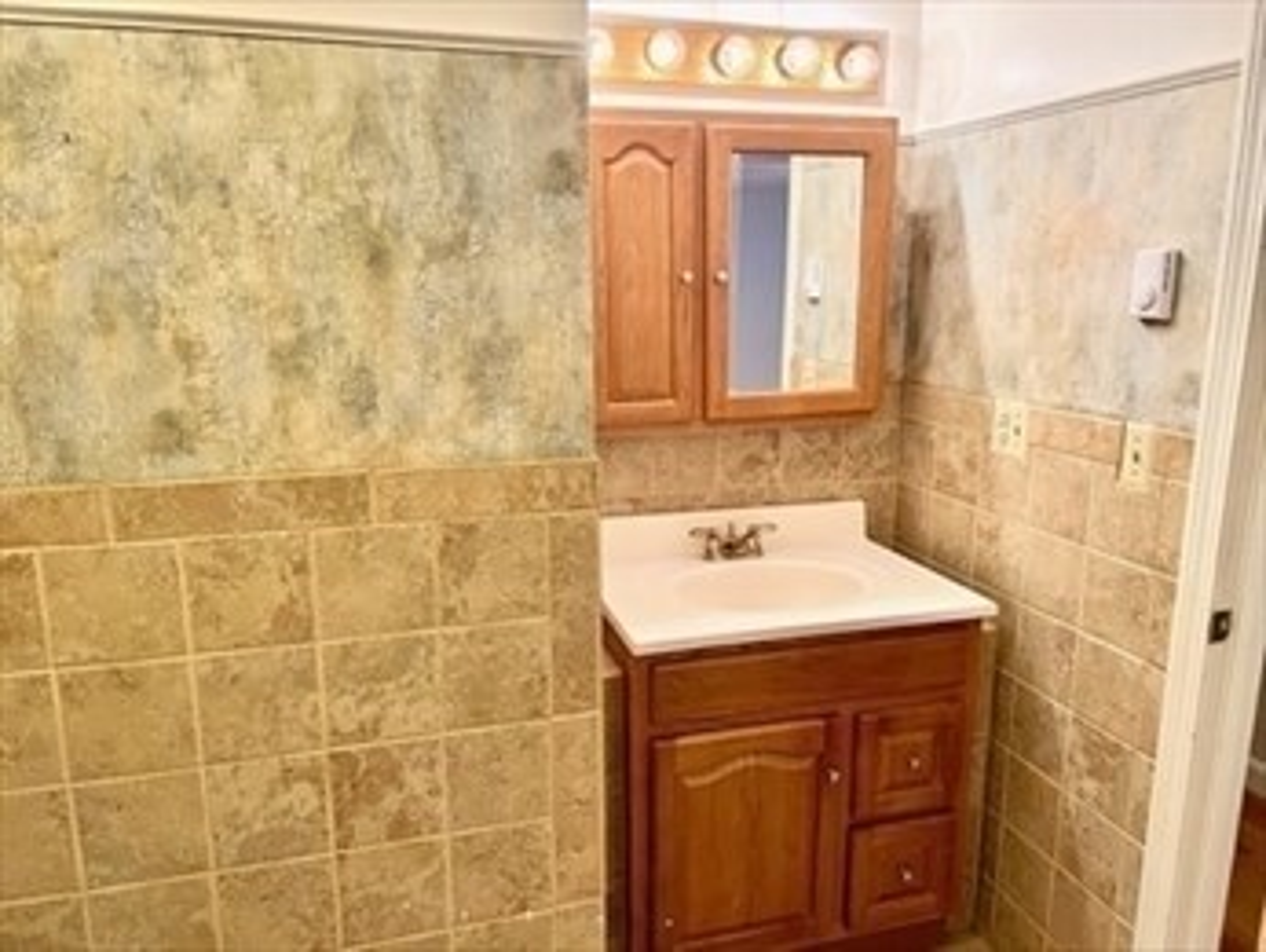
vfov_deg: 53.1
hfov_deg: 67.3
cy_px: 476
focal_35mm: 26
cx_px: 633
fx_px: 952
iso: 100
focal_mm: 5.7
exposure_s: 1/60
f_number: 1.5
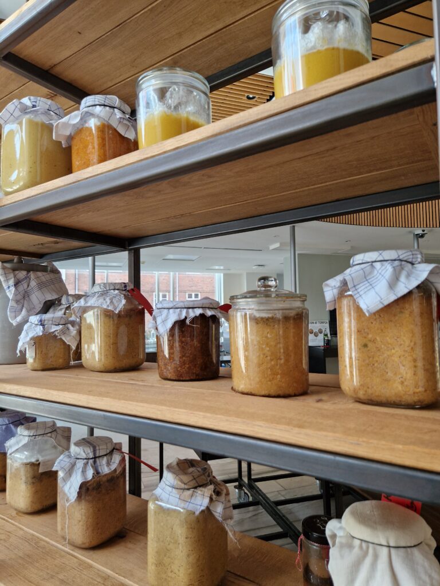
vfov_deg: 73.9
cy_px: 293
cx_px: 220
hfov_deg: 58.9
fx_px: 390
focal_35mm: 23
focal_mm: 5.4
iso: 125
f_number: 1.8
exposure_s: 1/100
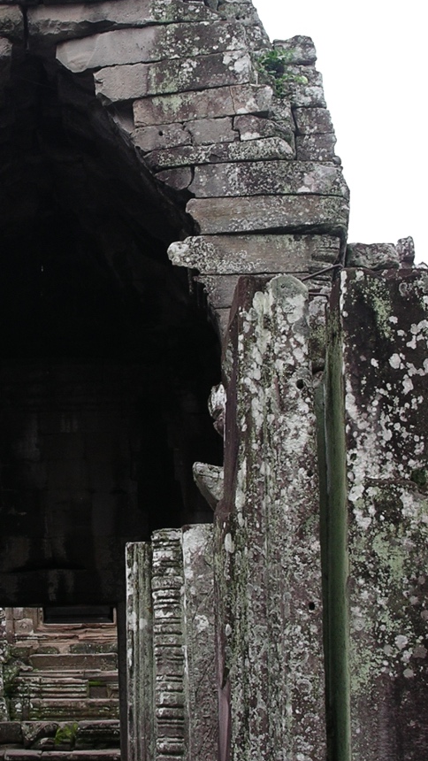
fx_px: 1513
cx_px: 64
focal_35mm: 75
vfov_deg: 28.2
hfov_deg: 16.0
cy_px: 334
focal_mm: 7.8
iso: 64
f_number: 3.2
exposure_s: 1/200
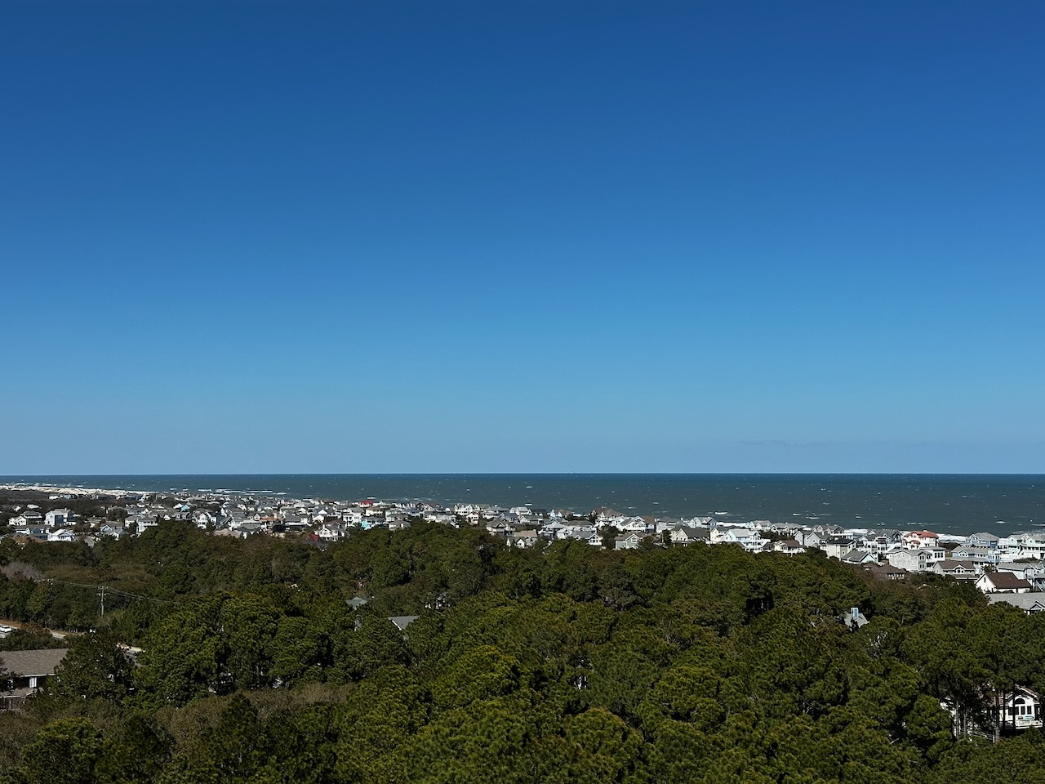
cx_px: 522
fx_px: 1449
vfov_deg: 30.3
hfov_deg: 39.7
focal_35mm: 48
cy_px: 392
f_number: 1.78
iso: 64
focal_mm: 6.86
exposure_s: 1/6623
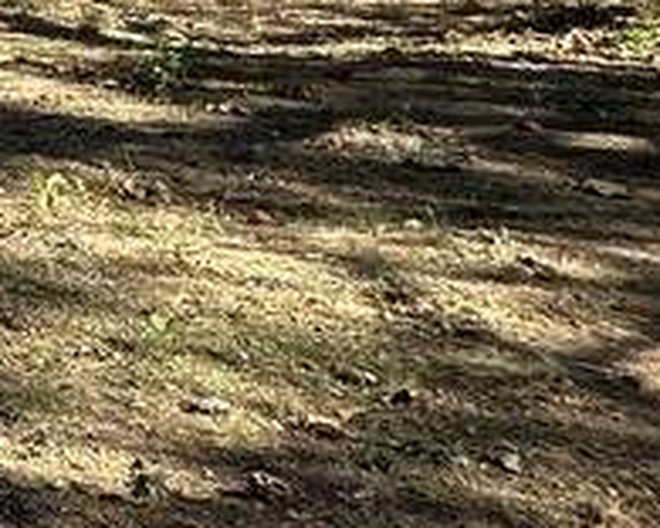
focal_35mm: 84
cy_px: -179
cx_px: -1134
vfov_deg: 17.1
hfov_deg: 12.9
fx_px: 1641
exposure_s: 1/564
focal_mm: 2.22
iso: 40
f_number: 2.2
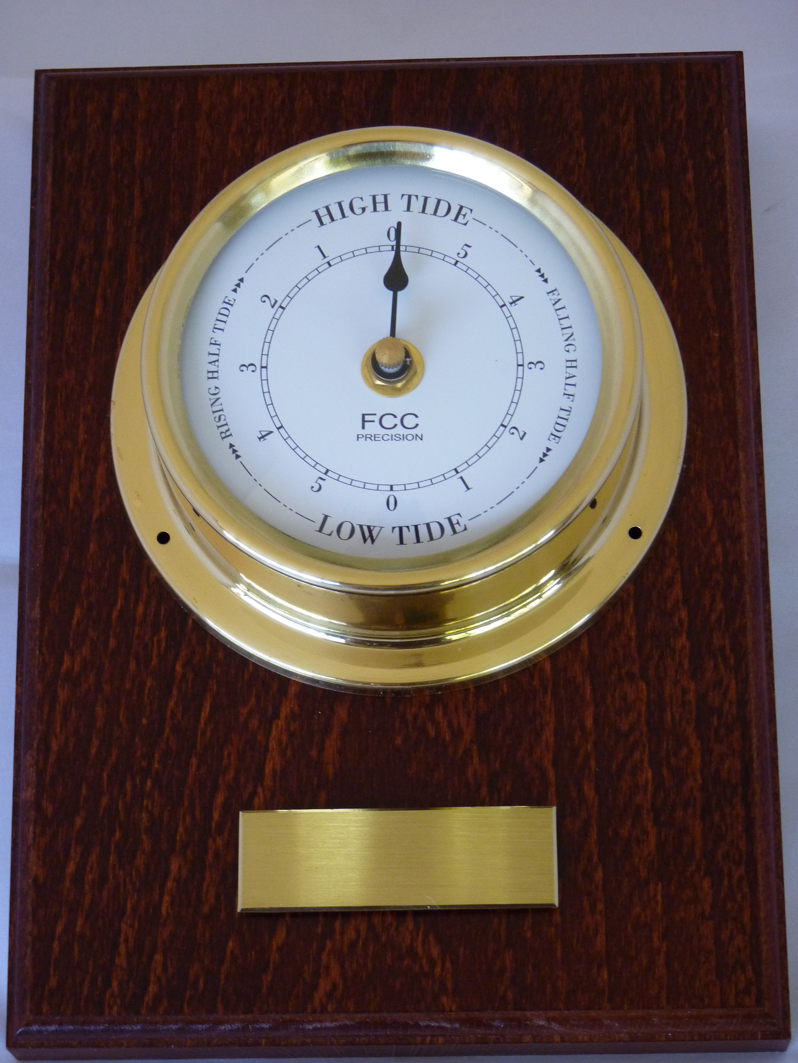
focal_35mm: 105
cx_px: 399
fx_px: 3227
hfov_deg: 14.1
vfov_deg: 18.7
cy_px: 532
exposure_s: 1/40
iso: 320
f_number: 3.6
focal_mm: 18.7
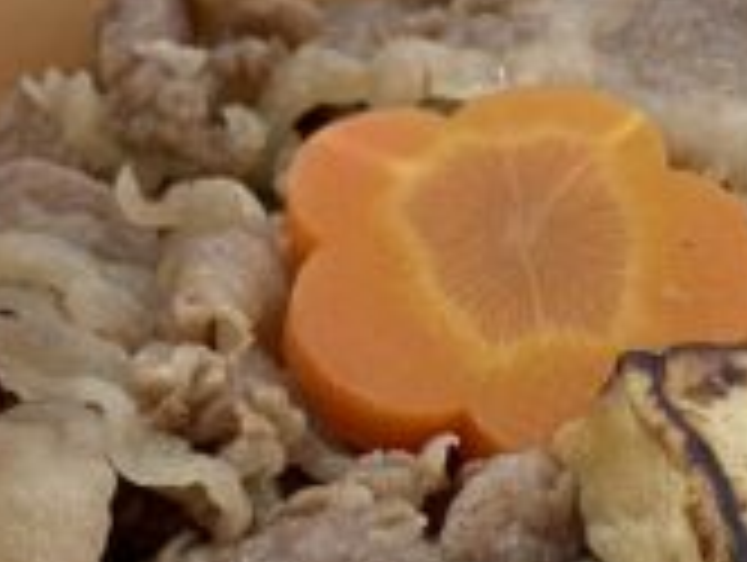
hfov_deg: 16.4
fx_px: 2572
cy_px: 333
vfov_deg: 12.5
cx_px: 572
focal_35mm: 119
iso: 100
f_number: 1.8
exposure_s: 1/60
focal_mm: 4.25
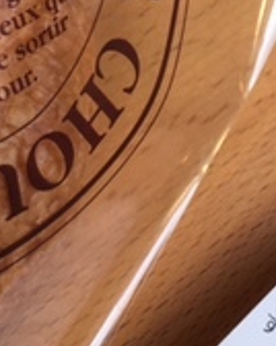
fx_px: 1105
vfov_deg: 17.0
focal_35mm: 108
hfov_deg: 14.2
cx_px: 202
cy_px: -70
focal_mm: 4.15
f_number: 2.2
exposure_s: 1/60
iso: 25
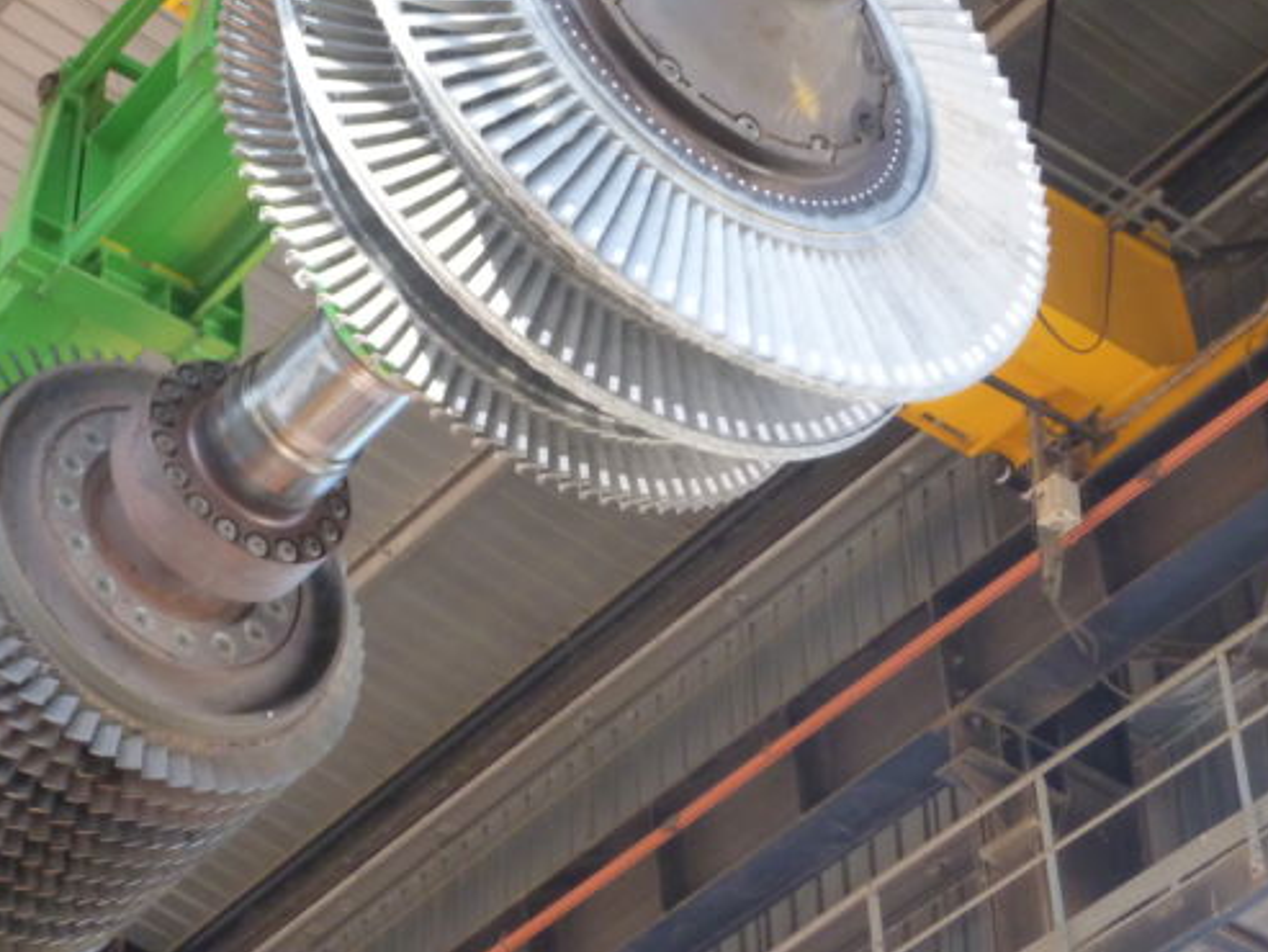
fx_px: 3957
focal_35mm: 108
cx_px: 141
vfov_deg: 13.7
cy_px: 417
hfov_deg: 17.9
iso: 250
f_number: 4.1
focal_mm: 9.2
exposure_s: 1/60
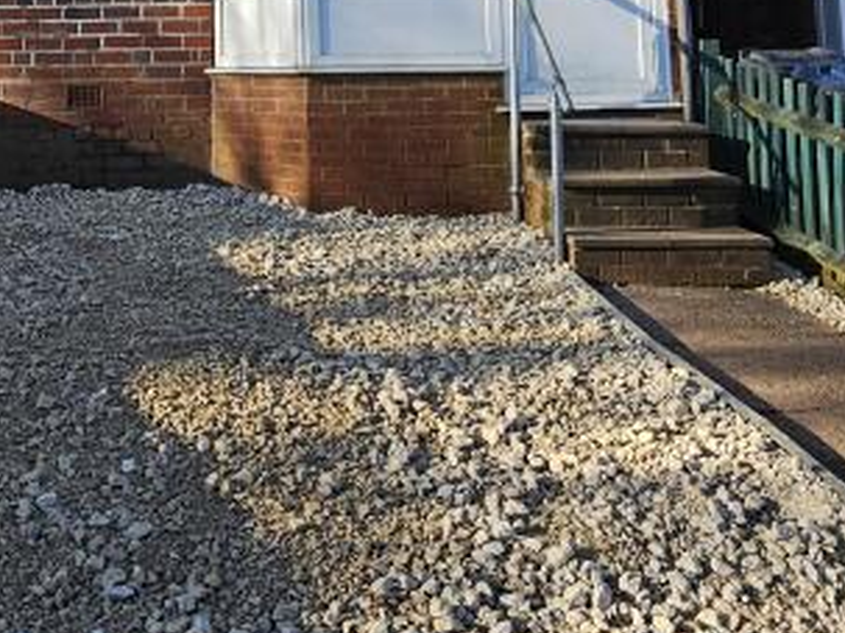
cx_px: 209
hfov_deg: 41.7
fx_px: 1074
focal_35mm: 44
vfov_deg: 30.0
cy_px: -39
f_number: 2.2
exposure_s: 1/997
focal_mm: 2.2
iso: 50
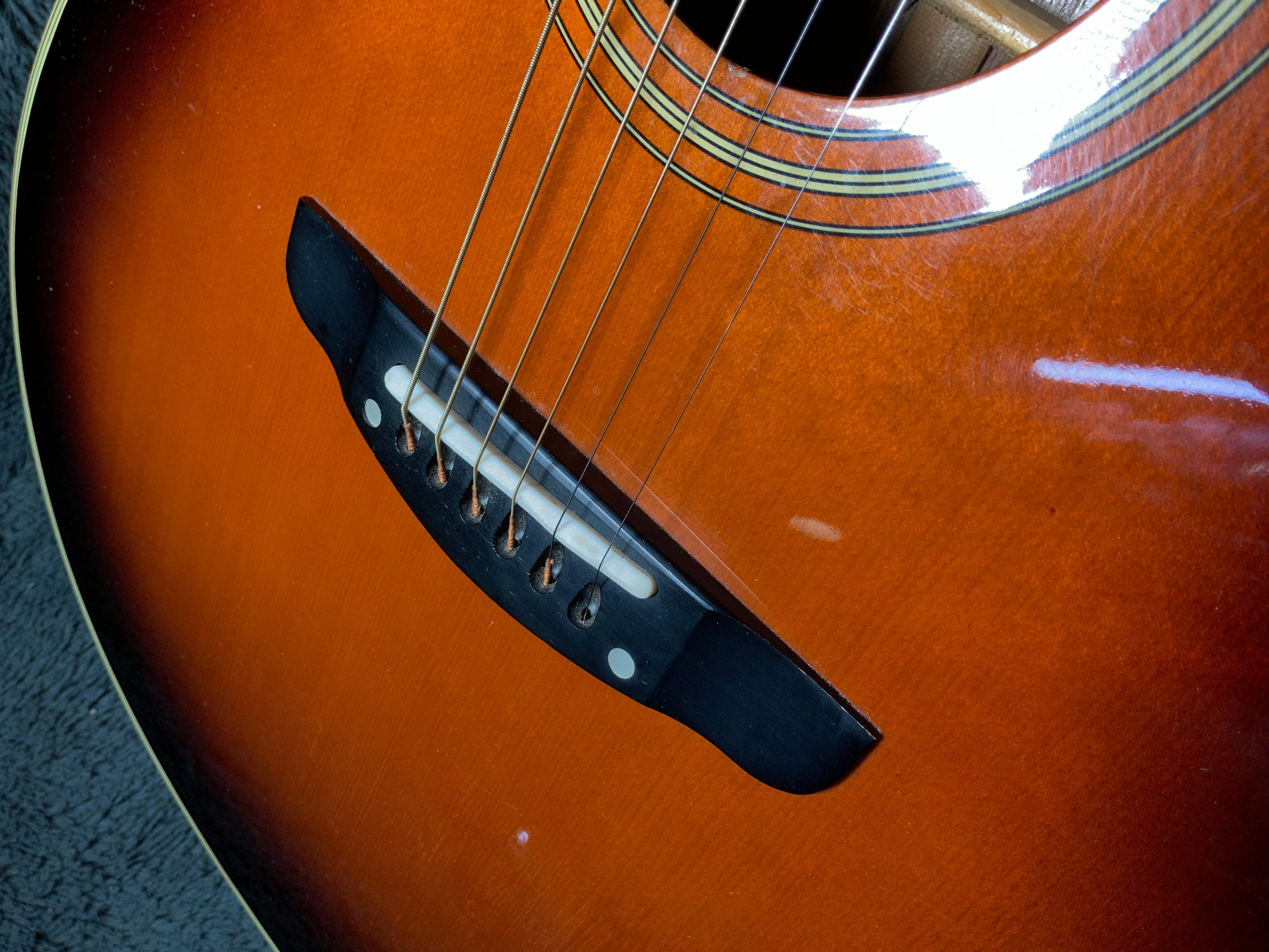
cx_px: 634
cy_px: 476
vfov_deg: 48.2
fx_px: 1063
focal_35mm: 29
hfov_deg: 61.7
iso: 50
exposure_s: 1/104
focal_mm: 3
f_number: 1.8
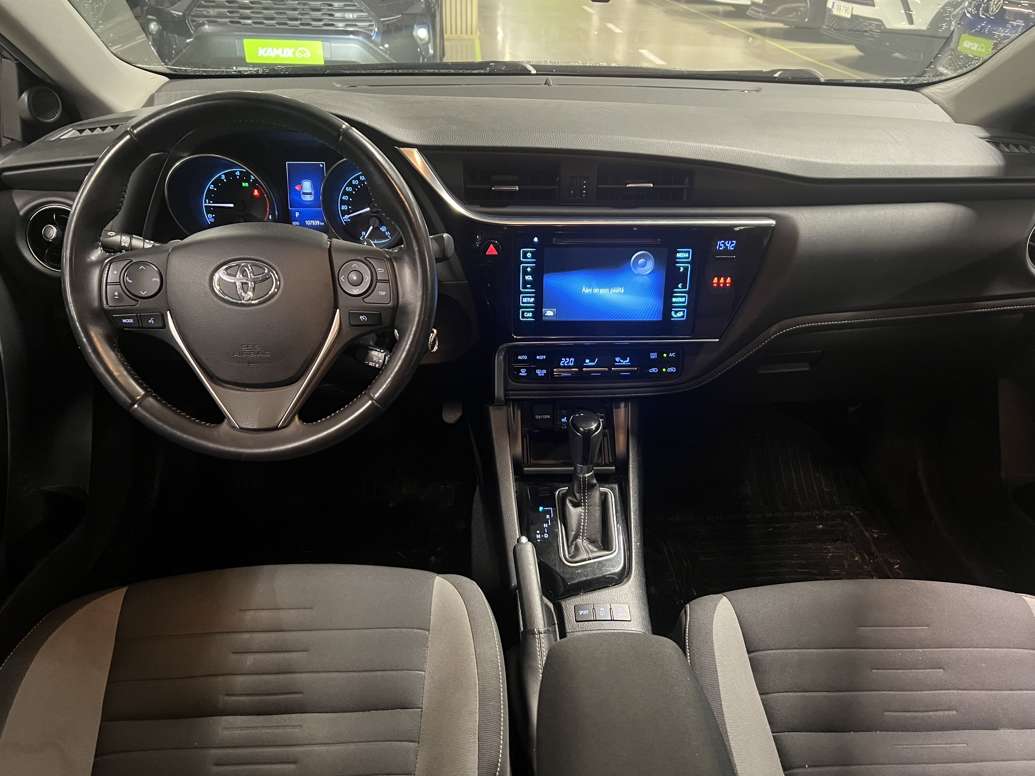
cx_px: 518
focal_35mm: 26
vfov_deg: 53.1
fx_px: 777
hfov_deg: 67.3
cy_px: 388
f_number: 1.5
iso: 640
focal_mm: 5.7
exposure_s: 1/33
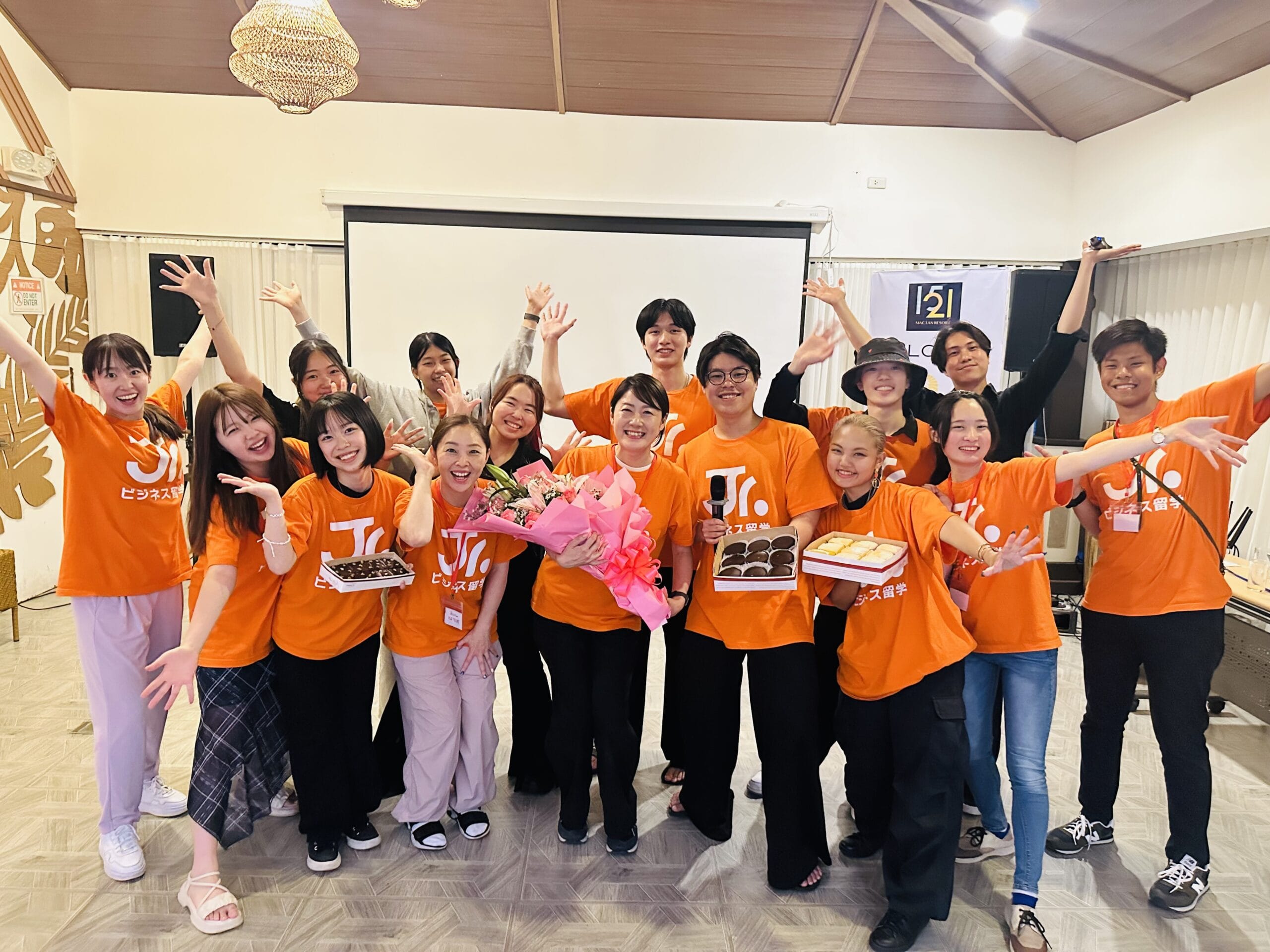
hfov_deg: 71.6
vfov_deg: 56.8
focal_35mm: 24
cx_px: 635
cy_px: 476
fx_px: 881
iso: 800
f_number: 1.78
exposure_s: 1/60
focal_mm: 6.86
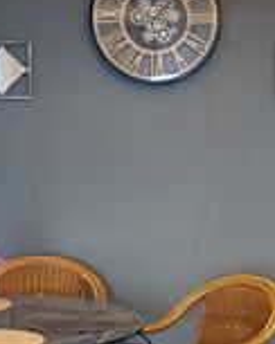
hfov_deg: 14.2
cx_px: 206
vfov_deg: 17.8
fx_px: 1101
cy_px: 184
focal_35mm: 108
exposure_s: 1/50
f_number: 1.78
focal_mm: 6.86
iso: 320
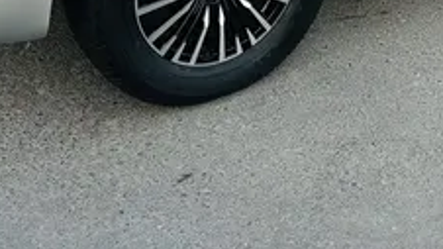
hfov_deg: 28.0
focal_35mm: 74
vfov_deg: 14.2
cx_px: 357
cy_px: -218
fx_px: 869
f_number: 1.78
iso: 50
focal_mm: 6.86
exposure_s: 1/124
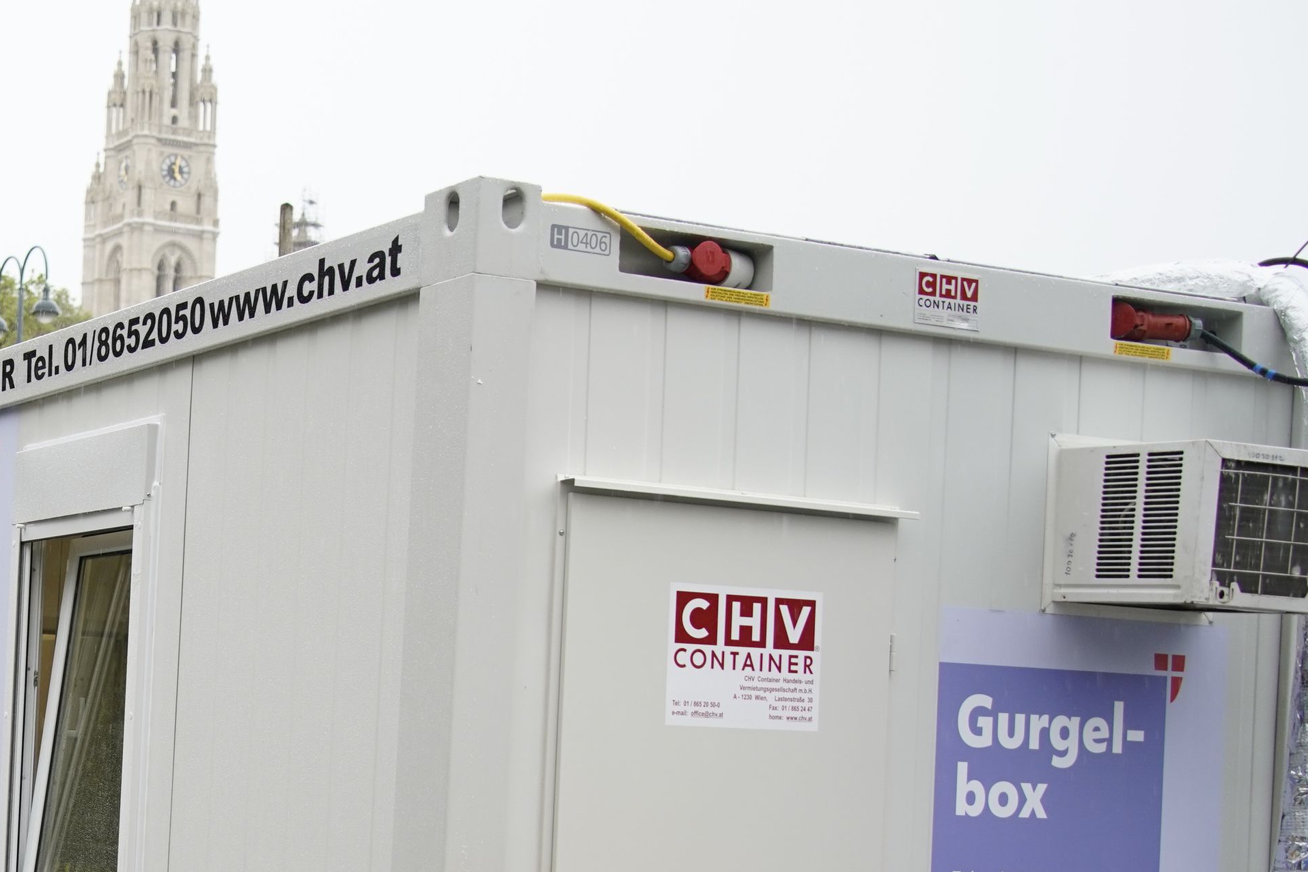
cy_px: 768
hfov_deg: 27.0
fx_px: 2580
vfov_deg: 18.9
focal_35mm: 71
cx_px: 30
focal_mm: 34
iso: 500
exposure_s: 1/400
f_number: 3.2
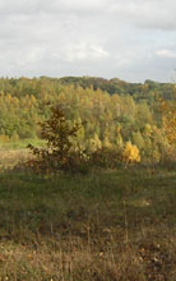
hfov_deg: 16.7
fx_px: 597
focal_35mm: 78
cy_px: 89
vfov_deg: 26.3
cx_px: 135
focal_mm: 4.7
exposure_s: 1/167
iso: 100
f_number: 5.2
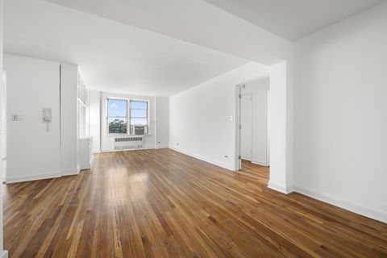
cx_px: 194
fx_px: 150
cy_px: 129
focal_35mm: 14
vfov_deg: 81.2
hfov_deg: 104.3
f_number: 10
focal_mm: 14
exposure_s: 1/10
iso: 320
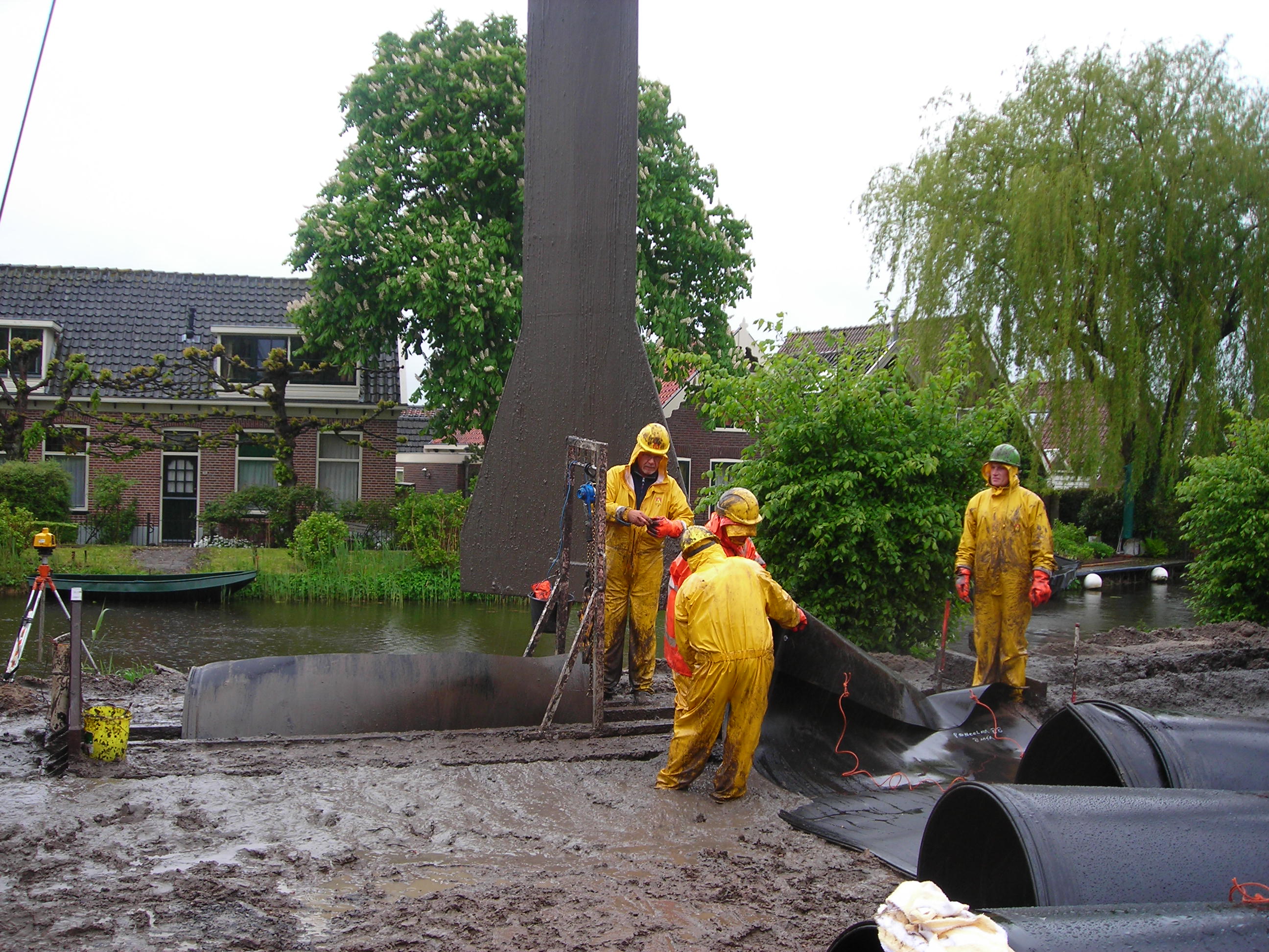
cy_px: 476
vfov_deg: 37.7
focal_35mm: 38
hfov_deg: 49.0
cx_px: 634
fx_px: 1393
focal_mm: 6.3
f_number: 3.2
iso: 50
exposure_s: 1/83.3
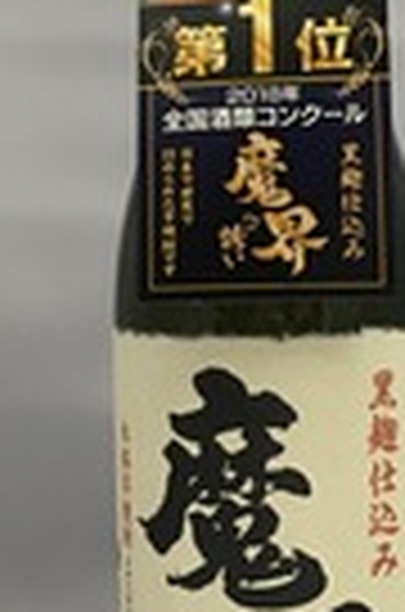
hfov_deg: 16.9
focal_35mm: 80
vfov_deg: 25.4
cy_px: 328
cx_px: 274
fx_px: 1357
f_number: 2.2
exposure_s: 1/15
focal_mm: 4.15
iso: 200
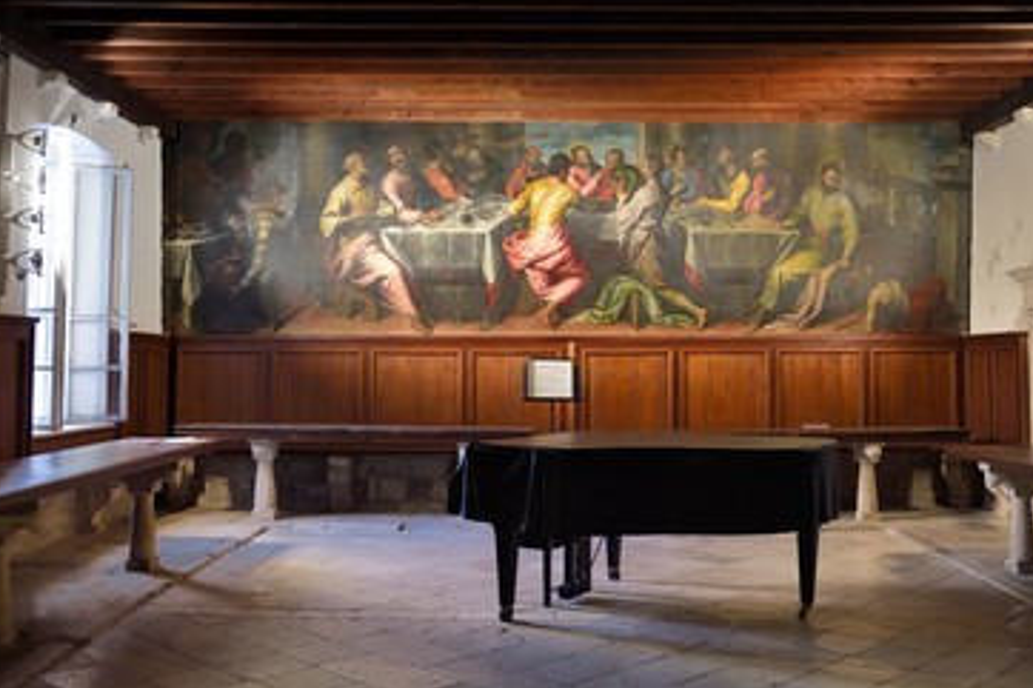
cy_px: 294
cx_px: 554
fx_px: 1032
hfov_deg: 53.1
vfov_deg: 36.8
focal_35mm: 36
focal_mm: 31
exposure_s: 1/8
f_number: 6.3
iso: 1600
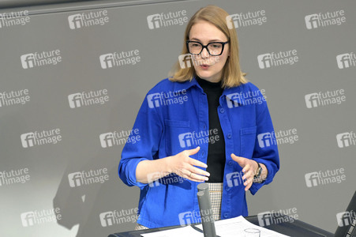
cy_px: 118
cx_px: 178
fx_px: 3854
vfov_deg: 3.5
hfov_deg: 5.3
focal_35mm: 390
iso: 8000
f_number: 6.3
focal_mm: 390
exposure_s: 1/400
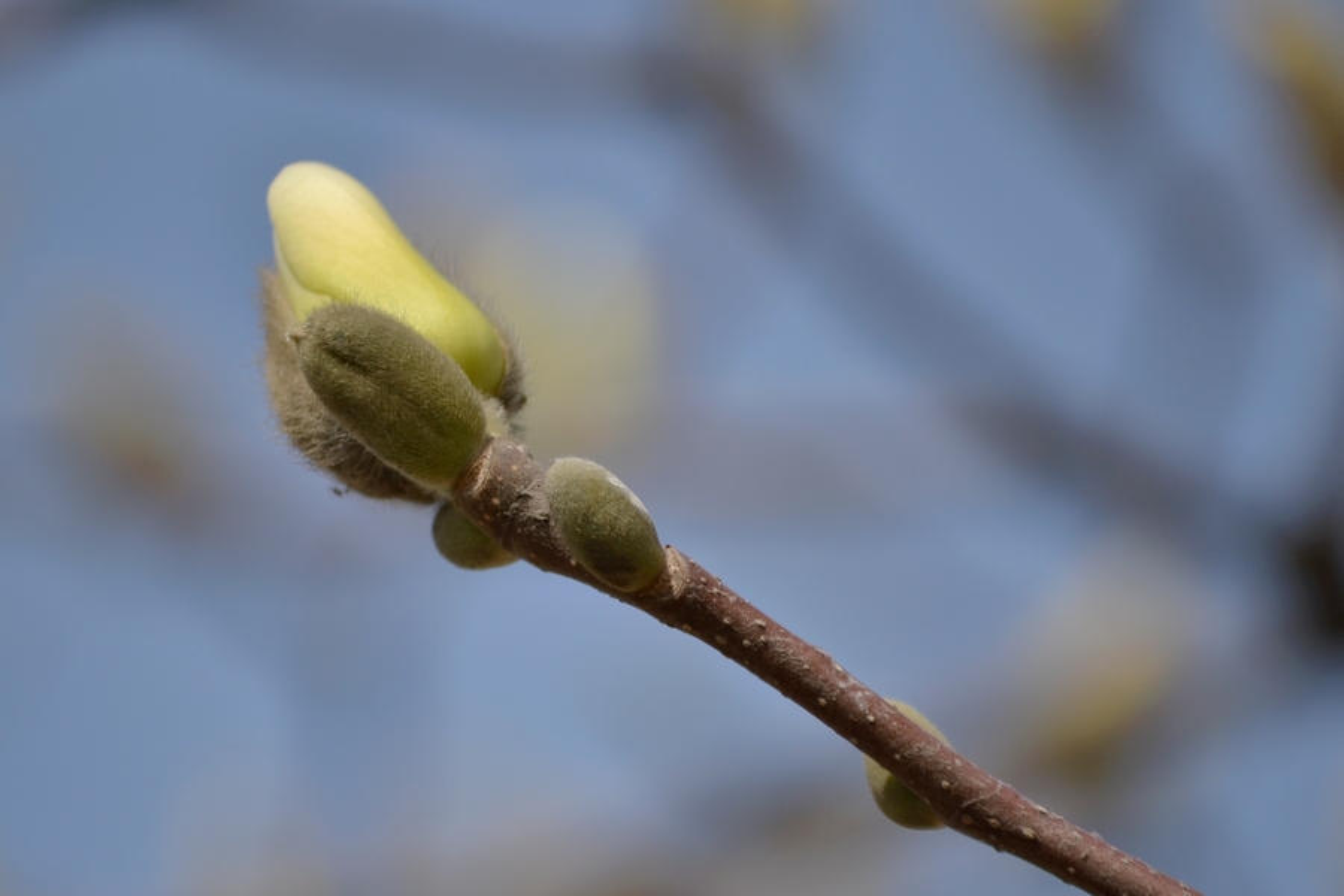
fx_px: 10079
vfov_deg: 5.1
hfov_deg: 7.6
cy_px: 448
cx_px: 672
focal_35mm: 270
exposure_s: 1/640
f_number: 5.6
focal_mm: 180
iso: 100
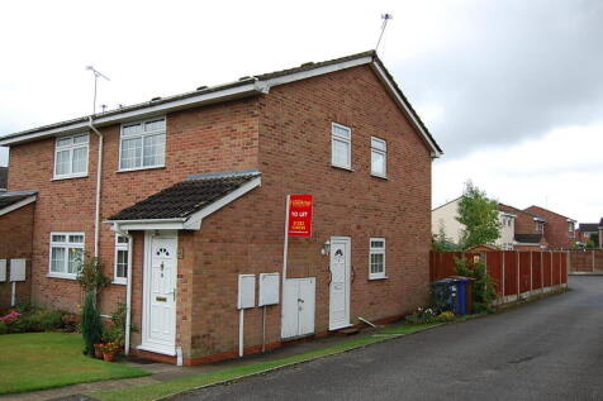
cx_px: 302
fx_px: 553
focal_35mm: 33
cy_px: 200
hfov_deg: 57.2
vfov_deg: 39.9
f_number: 4.5
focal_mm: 22
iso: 400
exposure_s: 1/500
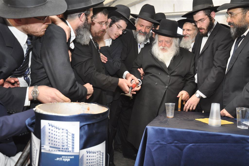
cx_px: 124
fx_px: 218
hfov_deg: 59.6
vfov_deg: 41.6
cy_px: 83
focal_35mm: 32
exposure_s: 1/60
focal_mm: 21
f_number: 5.6
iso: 500
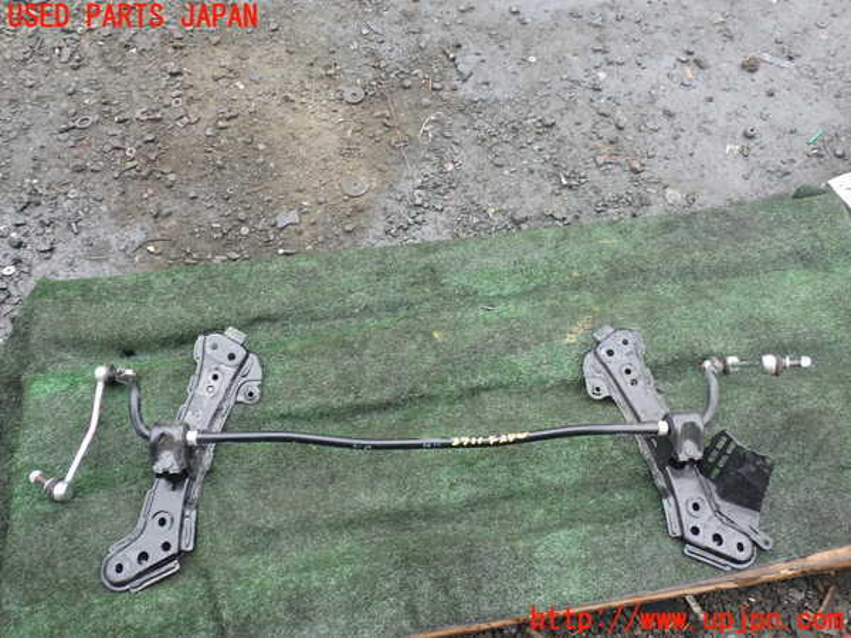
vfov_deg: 46.8
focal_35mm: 30
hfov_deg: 60.0
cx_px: 426
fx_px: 738
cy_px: 319
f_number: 3.2
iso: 100
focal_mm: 5.4
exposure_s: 1/60
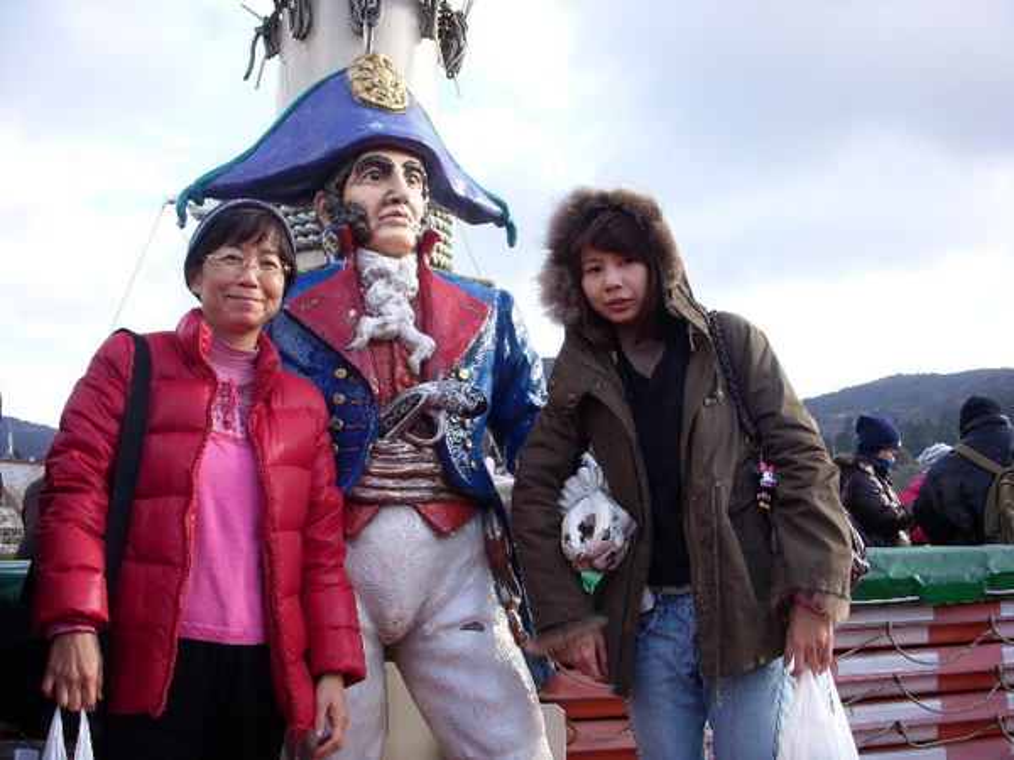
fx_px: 1113
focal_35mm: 38
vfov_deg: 37.7
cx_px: 507
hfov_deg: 49.0
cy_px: 380
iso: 100
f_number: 3.3
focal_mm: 6.3
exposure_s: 1/250
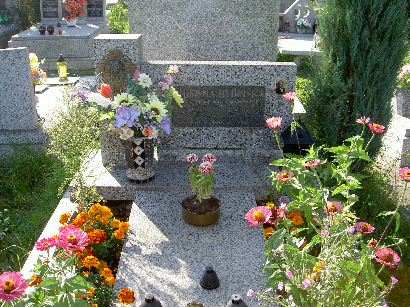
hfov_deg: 47.9
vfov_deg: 36.8
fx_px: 462
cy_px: 154
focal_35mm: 39
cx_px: 205
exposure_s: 1/100
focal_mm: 8
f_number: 4.7
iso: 50
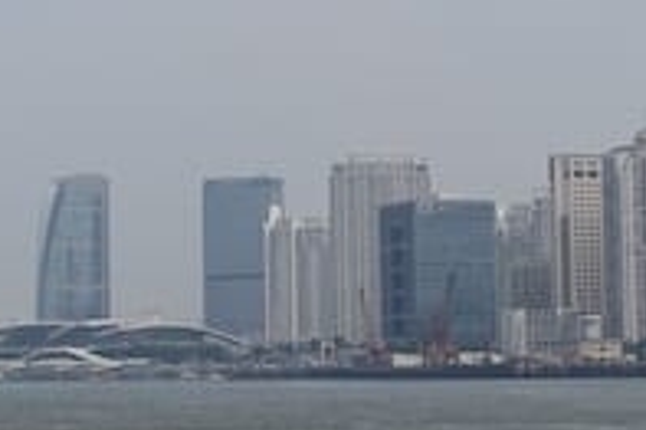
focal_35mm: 122
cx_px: 128
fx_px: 2187
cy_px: 272
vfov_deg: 11.2
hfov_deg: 16.7
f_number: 5.6
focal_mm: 11.12
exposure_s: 1/100
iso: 125
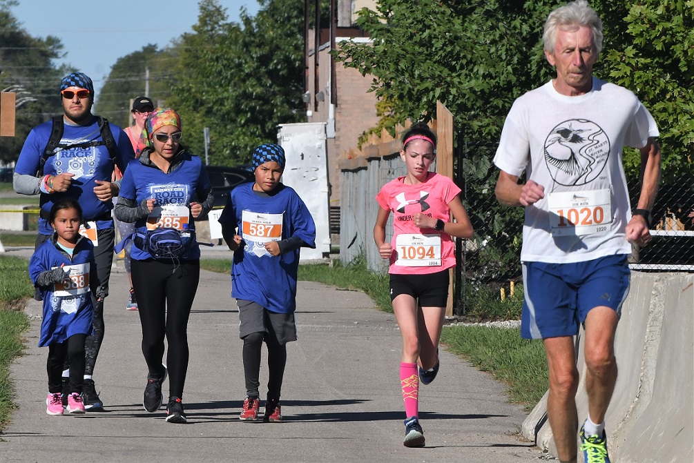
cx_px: 347
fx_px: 6075
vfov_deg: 4.4
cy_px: 232
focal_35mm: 315
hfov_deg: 6.5
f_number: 13
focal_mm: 210
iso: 450
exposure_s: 1/800
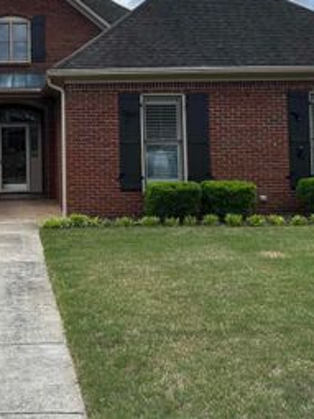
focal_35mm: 51
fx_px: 617
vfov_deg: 36.7
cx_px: 36
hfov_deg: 27.6
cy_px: 113
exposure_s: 1/4444
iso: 50
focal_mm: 5.7
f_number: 1.5
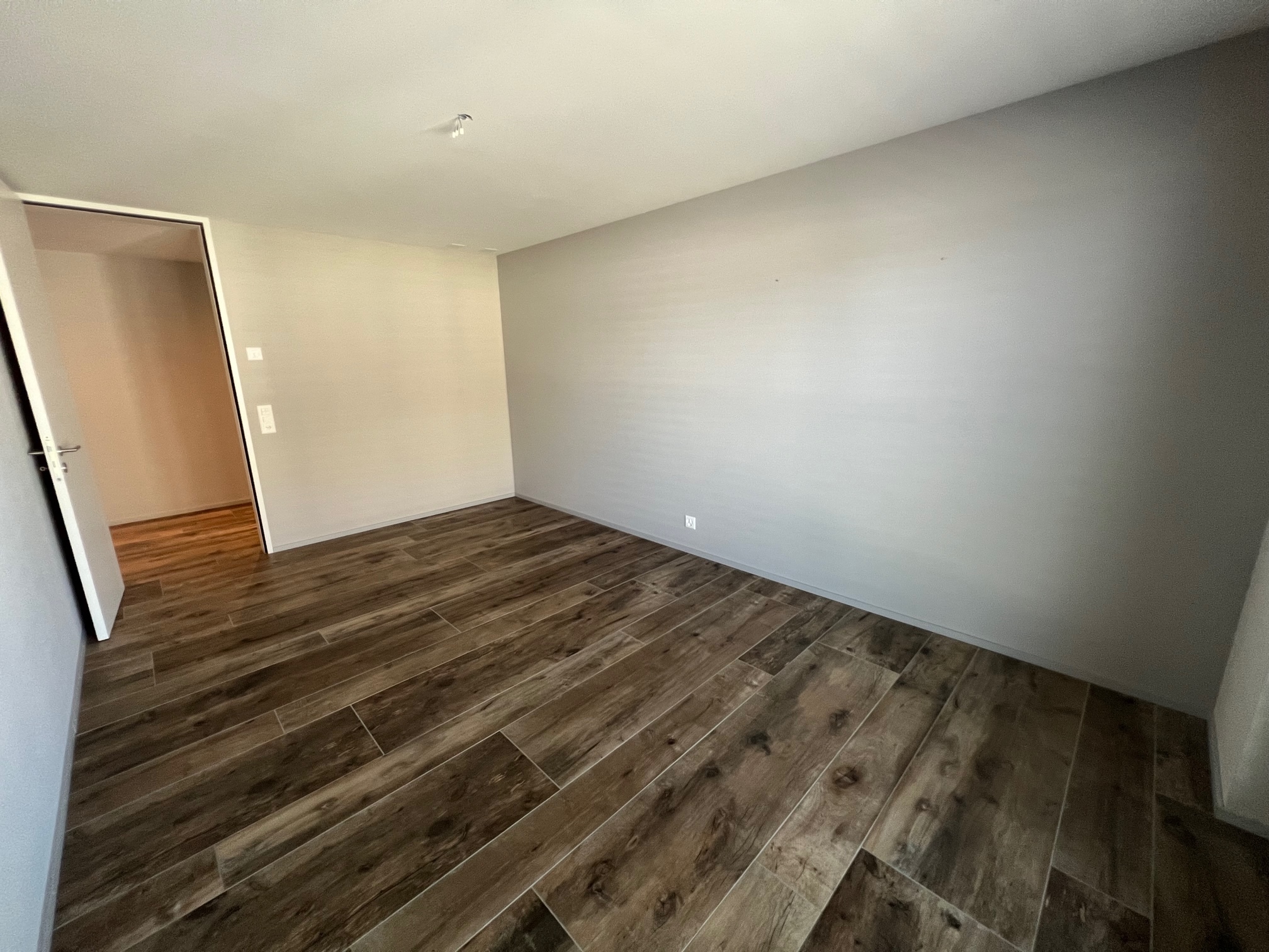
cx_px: 634
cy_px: 476
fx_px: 477
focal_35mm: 13
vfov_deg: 89.9
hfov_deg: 106.2
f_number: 1.8
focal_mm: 1.57
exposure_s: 1/96
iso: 250
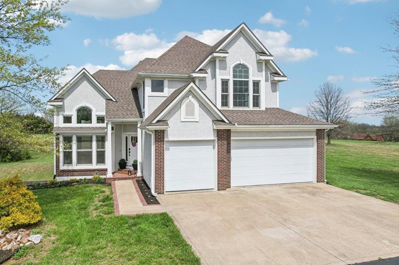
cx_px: 174
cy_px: 126
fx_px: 277
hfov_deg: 71.2
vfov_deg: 51.2
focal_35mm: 25
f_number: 2.8
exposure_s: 1/4000
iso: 120
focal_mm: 8.4
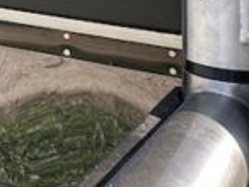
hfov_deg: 17.2
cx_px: -169
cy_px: -158
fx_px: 706
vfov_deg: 13.5
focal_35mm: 98
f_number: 2.2
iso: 40
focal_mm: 2.22
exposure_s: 1/99
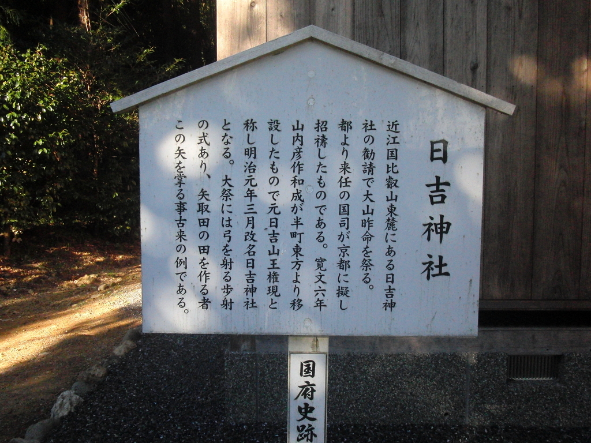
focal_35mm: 38
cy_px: 222
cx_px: 296
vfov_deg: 37.7
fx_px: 649
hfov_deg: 49.0
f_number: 3.9
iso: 400
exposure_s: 1/500
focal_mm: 6.66
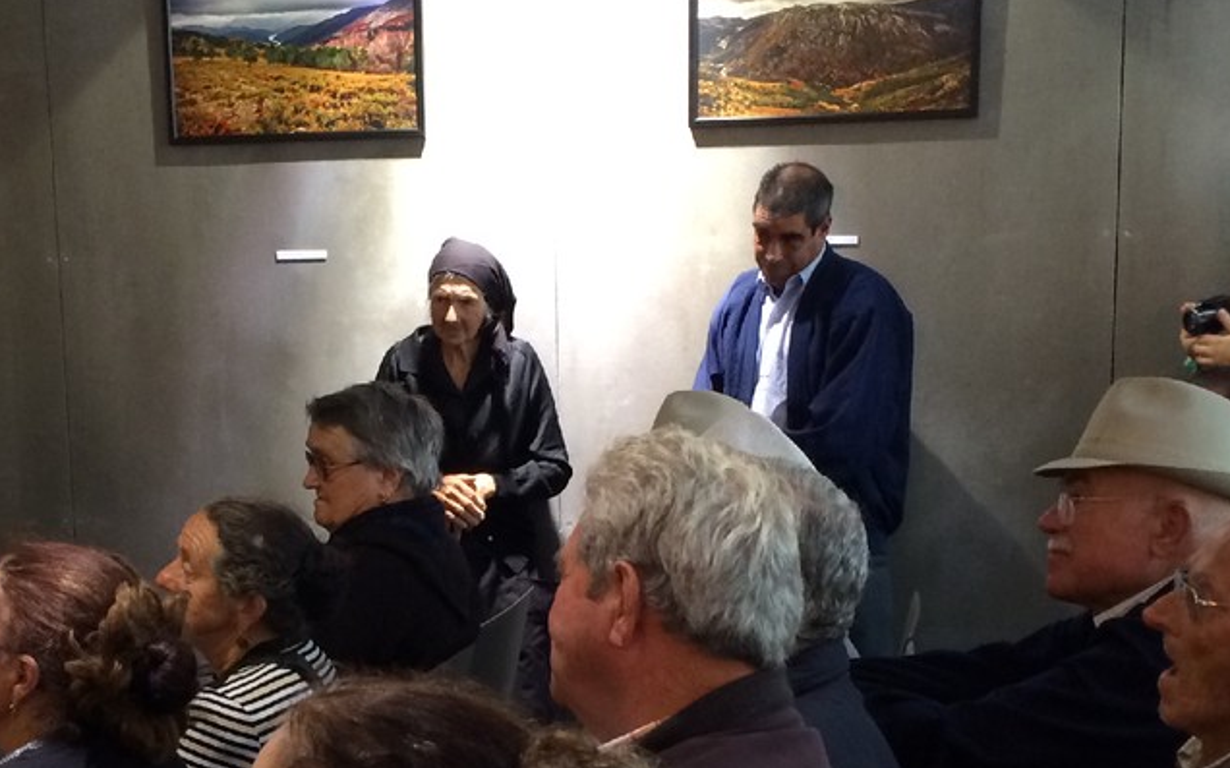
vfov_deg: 20.1
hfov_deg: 31.9
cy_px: 607
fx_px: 2145
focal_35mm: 64
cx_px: 476
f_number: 2.2
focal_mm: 4.12
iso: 200
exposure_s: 1/30
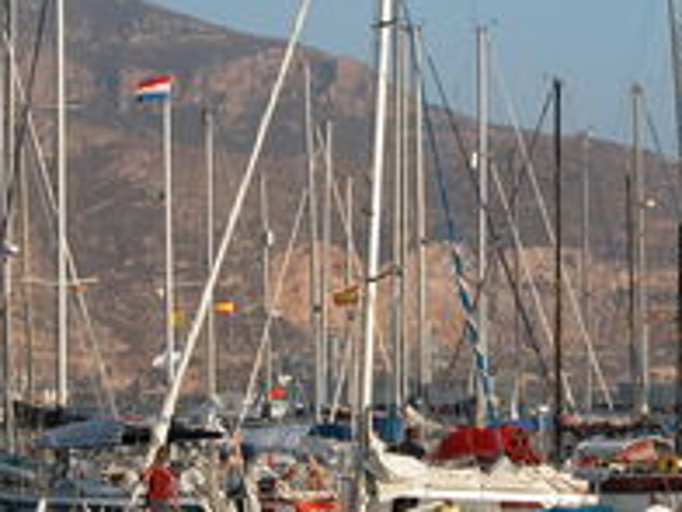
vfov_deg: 7.3
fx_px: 4019
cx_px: 560
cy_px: 202
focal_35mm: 204
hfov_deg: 9.7
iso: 100
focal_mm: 25.4
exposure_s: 1/399
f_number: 5.8
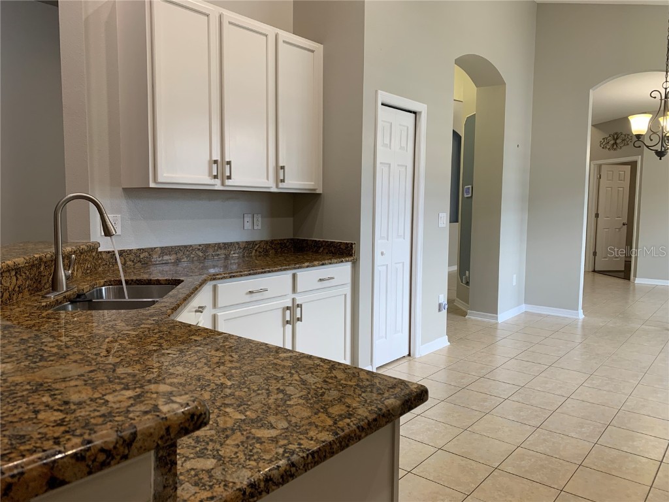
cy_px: 251
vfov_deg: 53.1
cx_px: 334
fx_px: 502
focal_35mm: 26
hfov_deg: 67.3
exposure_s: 1/60
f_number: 1.8
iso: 100
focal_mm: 4.25
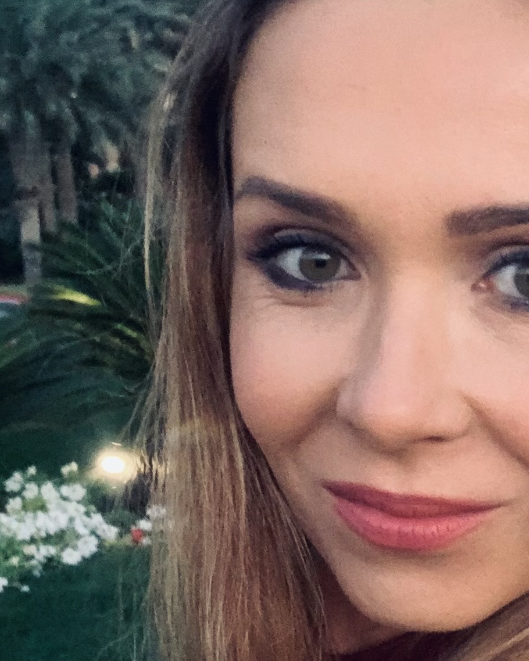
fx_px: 1155
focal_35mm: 59
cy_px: 462
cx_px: 419
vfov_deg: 31.6
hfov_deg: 25.4
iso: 250
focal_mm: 2.87
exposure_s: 1/60
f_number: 2.2
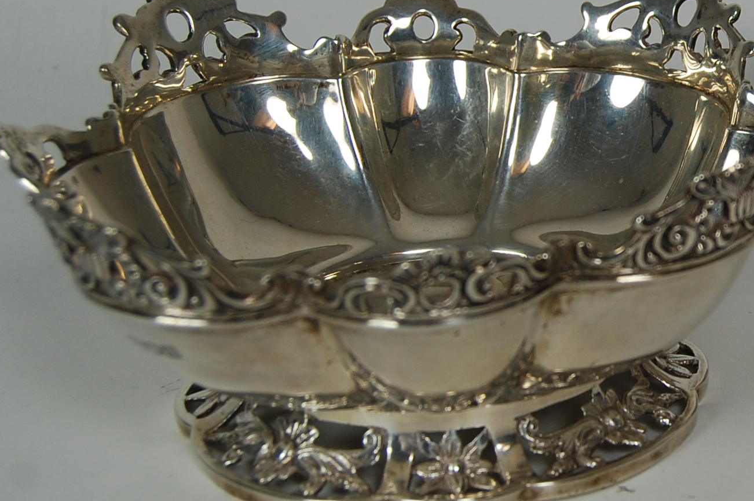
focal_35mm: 104
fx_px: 2176
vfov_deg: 13.1
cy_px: 163
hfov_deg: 19.1
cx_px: 764
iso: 220
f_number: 5.6
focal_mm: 30
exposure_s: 1/125
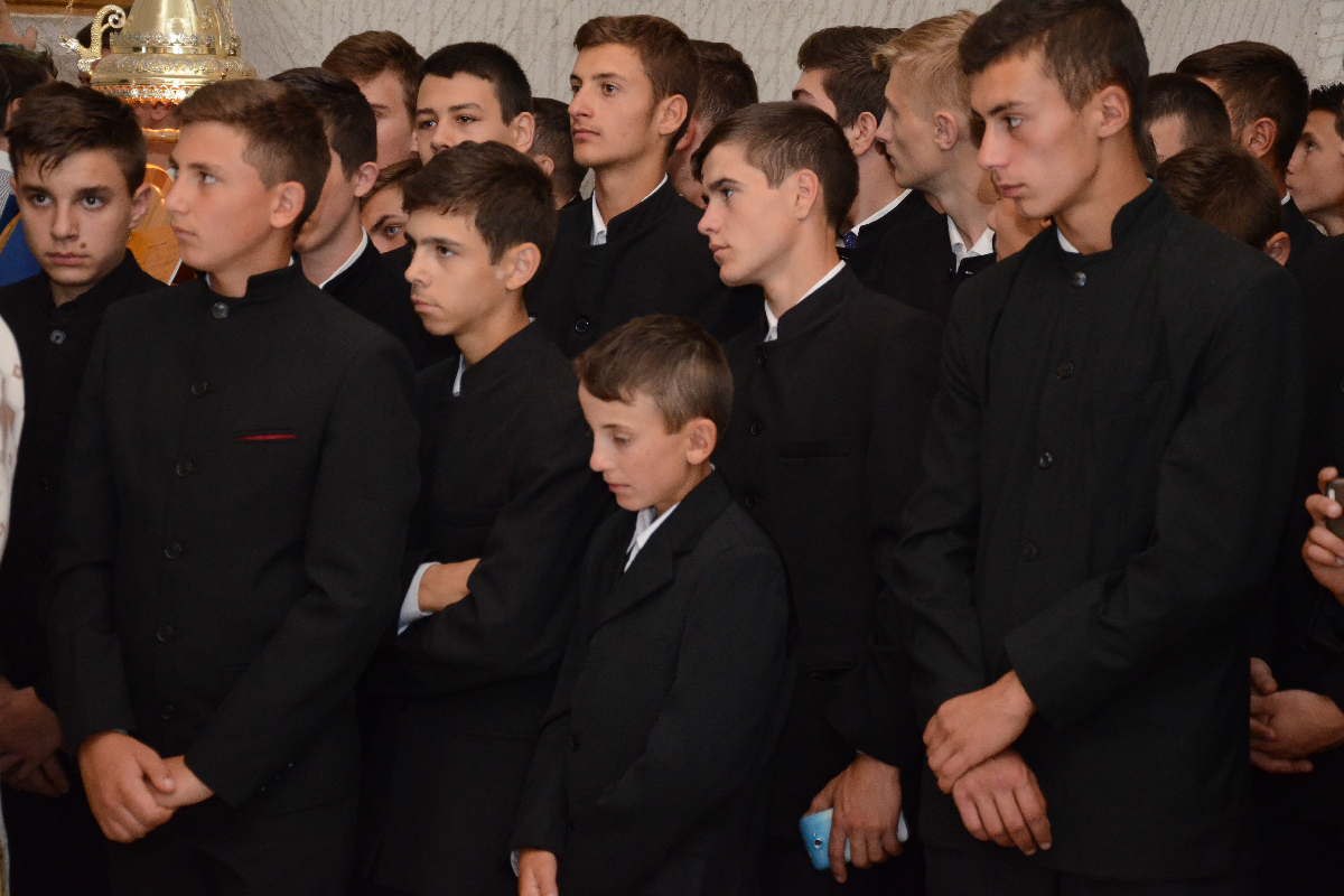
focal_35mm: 93
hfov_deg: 21.9
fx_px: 3472
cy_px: 448
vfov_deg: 14.7
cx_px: 672
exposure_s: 1/100
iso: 2500
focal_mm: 62
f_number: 5.3
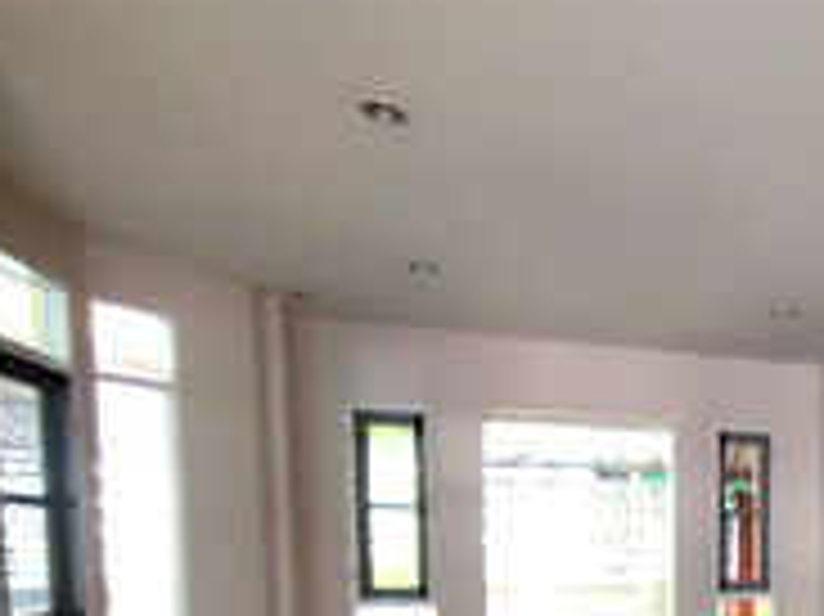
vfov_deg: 36.8
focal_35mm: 35
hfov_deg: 42.8
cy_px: 607
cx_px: 878
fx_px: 833
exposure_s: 1/50
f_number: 2.2
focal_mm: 1.65
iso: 185
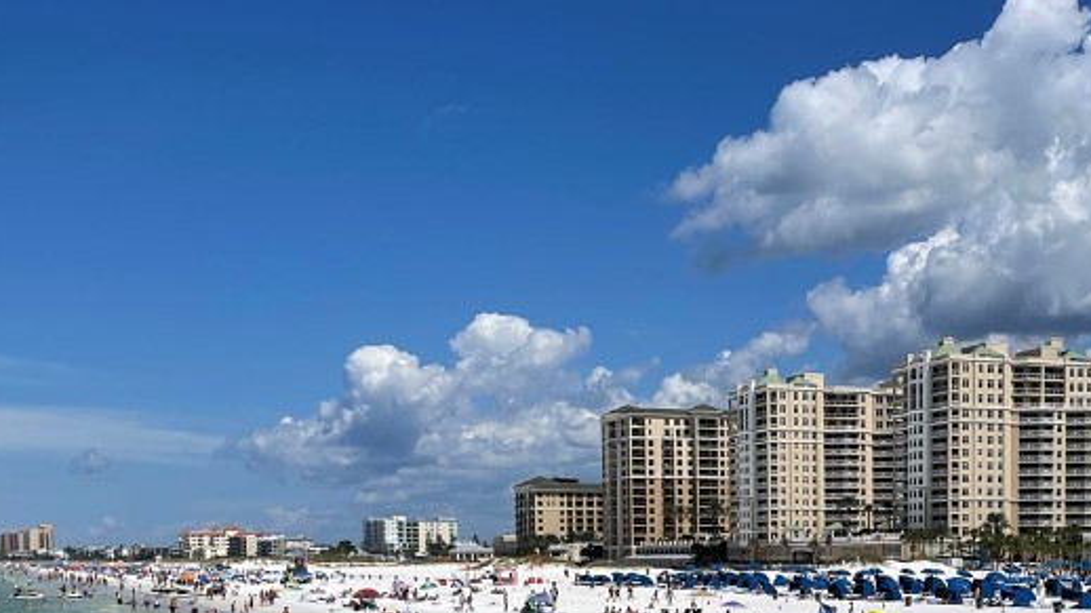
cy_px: 689
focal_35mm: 56
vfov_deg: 20.4
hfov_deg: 36.5
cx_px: 798
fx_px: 1620
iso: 32
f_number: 1.6
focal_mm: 4.2
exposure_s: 1/9091
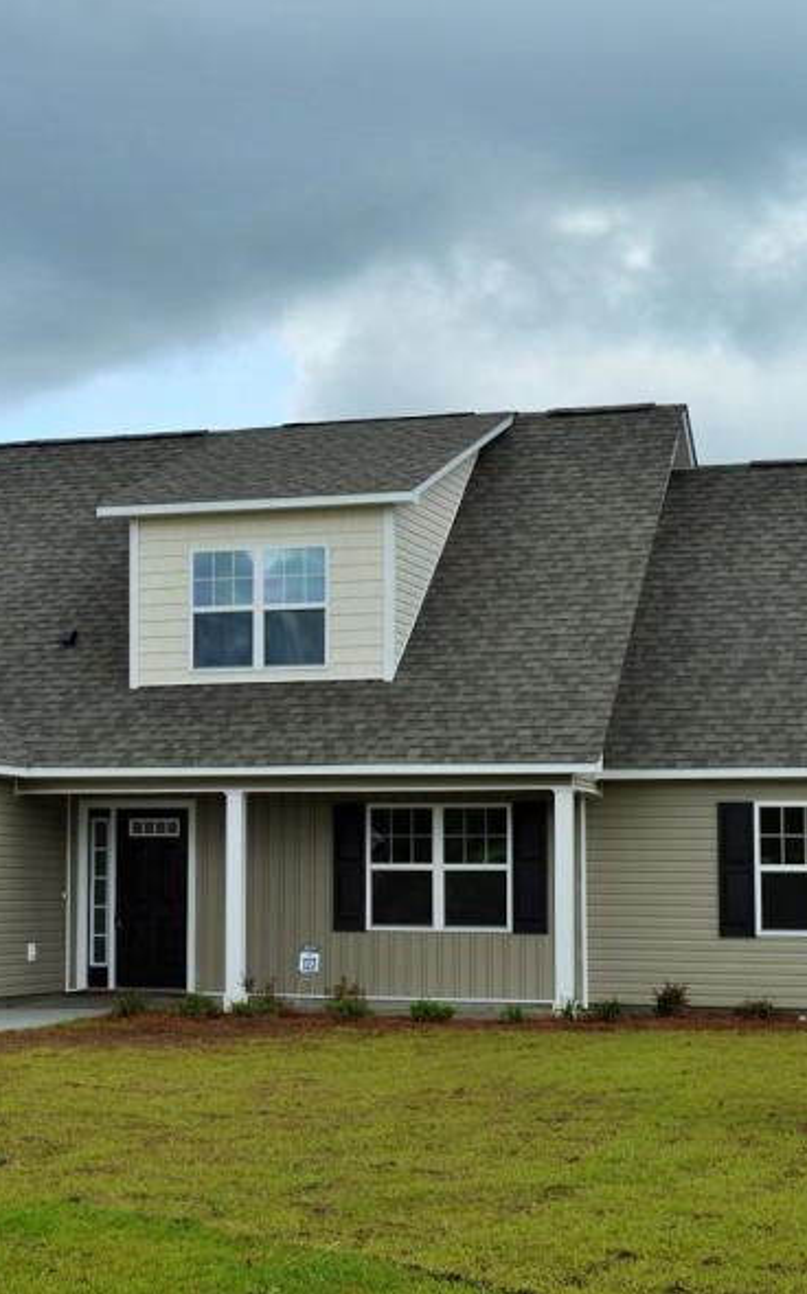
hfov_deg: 19.0
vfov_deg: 30.3
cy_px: 640
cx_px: 171
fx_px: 2389
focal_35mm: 68
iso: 100
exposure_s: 1/200
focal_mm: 29
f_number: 7.1
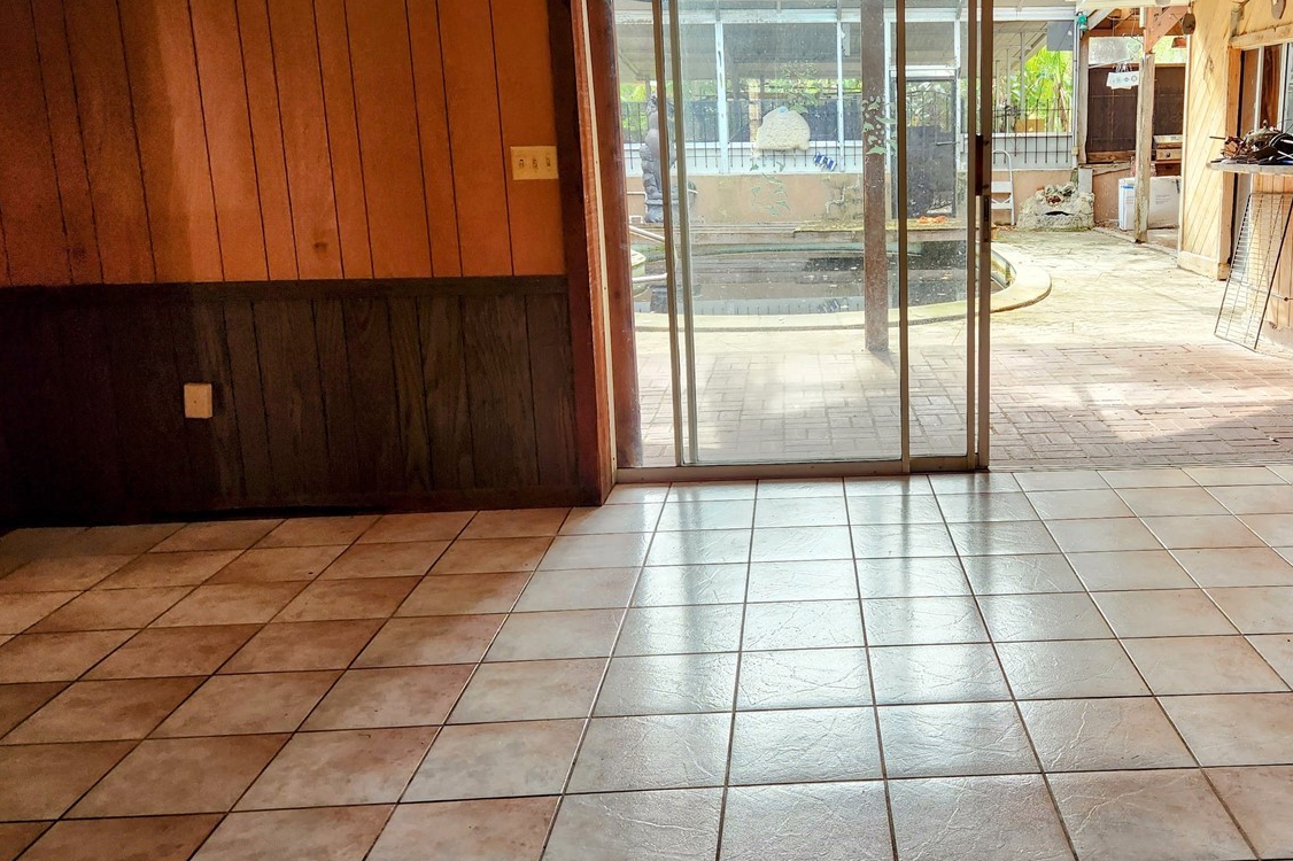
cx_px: 861
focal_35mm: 34
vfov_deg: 38.7
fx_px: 1221
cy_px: 343
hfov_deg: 54.7
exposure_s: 1/180
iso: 125
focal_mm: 5.4
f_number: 1.8
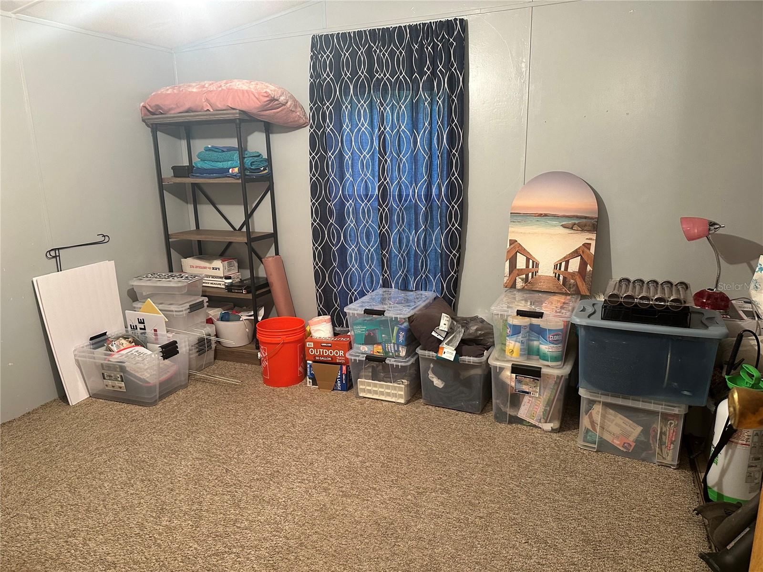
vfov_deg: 56.8
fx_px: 529
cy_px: 286
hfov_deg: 71.6
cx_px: 382
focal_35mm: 24
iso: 320
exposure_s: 1/60
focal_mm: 6.86
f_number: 1.78
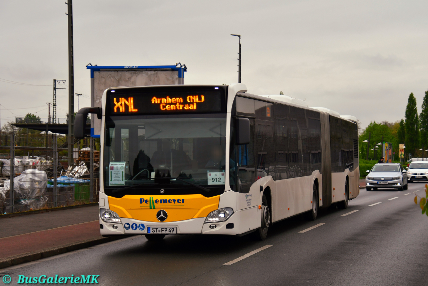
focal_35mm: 82
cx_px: 214
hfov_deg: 24.8
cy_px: 143
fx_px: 975
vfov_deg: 16.7
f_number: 4.8
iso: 400
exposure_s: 1/1250
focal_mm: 55
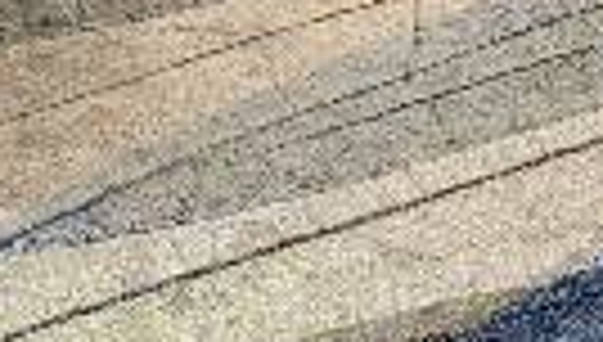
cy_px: -835
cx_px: 562
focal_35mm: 179
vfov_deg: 6.1
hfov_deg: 11.9
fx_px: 2868
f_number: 1.6
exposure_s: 1/60
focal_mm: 5.96
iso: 125
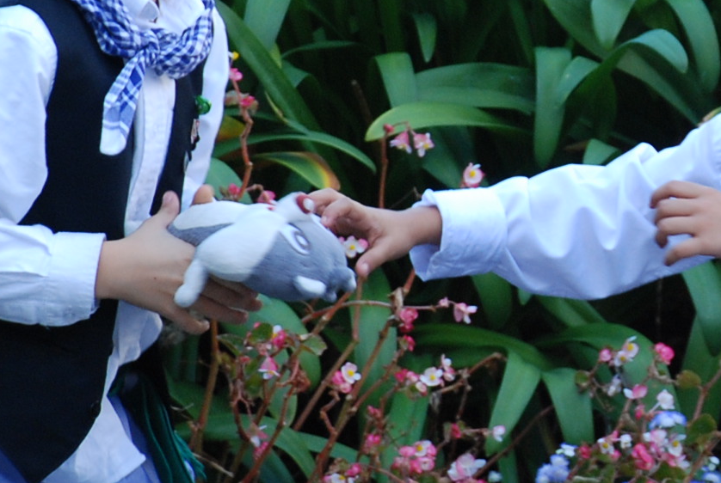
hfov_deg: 4.7
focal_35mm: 441
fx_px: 8842
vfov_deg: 3.1
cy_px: 104
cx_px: 917
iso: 360
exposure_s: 1/125
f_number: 5.6
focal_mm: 85
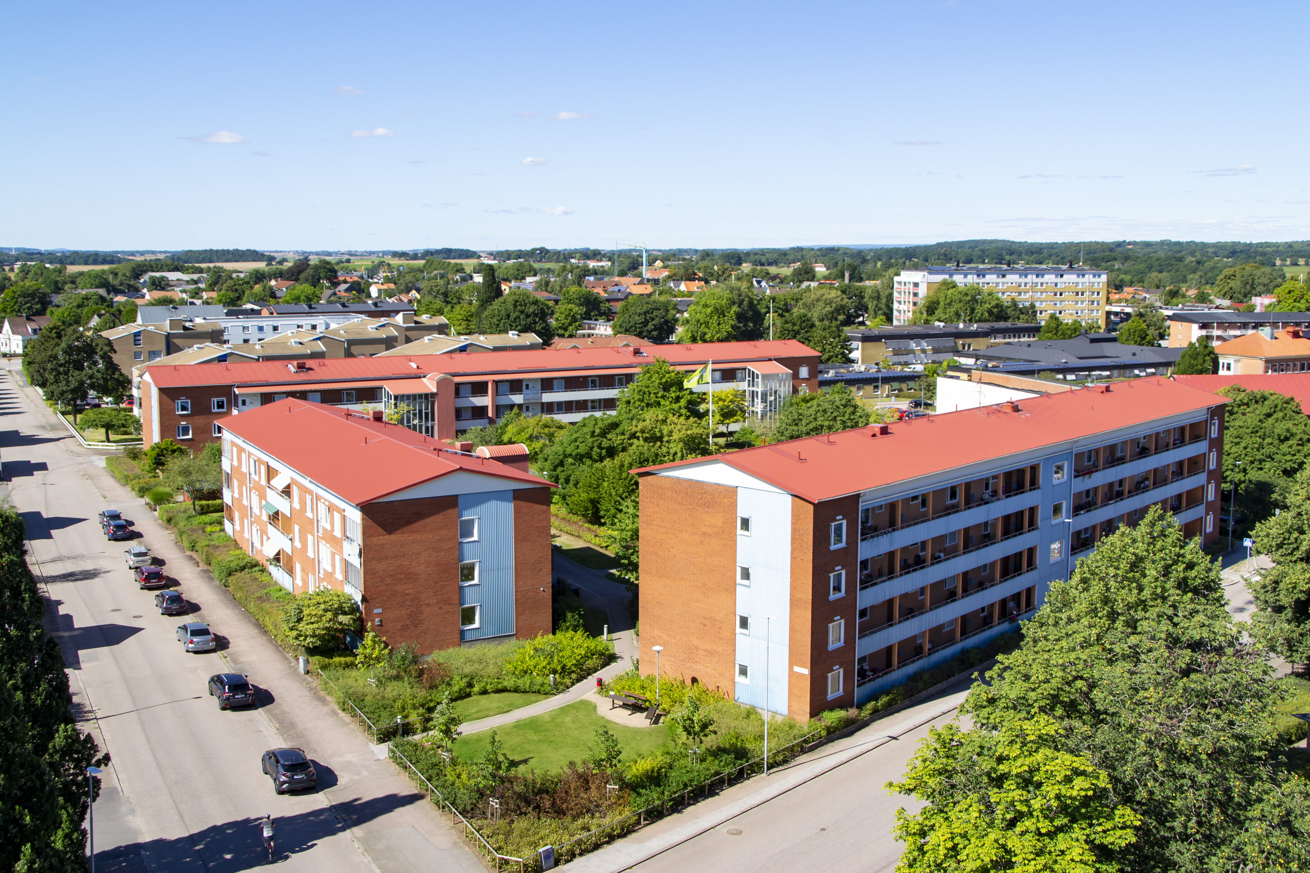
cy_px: 436
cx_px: 655
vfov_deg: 36.9
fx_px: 1310
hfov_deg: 53.1
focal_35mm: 36
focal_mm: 24
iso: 100
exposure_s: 1/250
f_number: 8
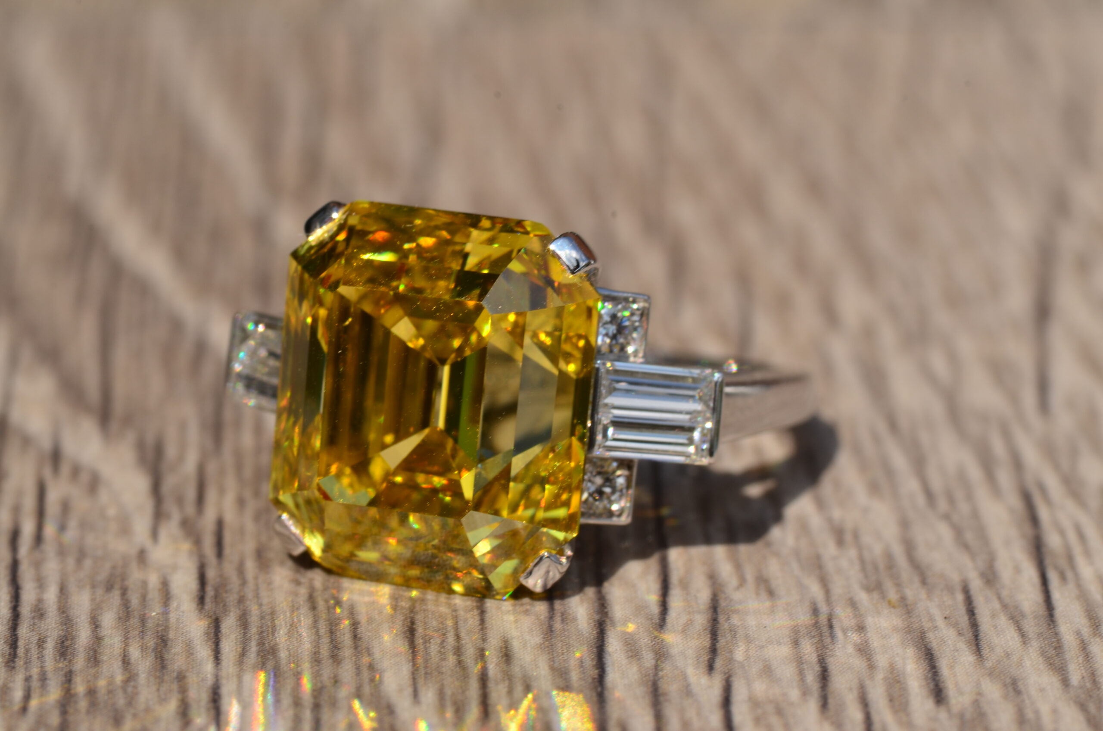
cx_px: 552
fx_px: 4816
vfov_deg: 8.7
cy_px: 366
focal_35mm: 158
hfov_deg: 13.1
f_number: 20
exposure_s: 1/125
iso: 125
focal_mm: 105
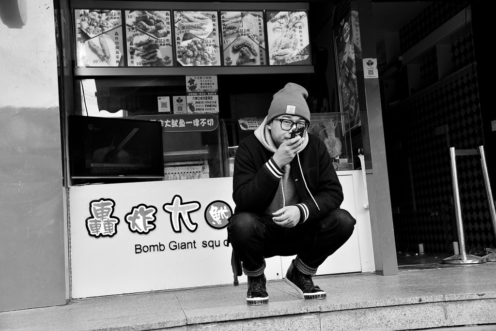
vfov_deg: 31.9
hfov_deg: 46.4
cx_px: 248
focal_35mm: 42
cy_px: 166
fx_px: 579
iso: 400
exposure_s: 1/500
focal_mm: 42
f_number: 4
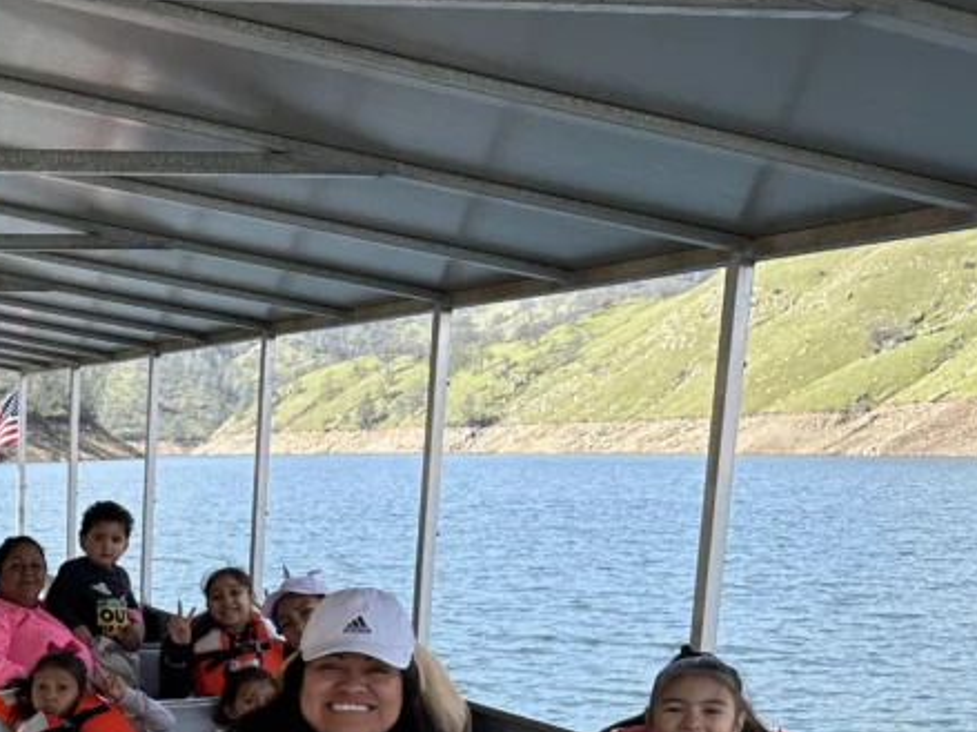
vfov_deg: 24.4
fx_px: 1580
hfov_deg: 30.2
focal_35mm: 56
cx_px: -138
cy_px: 803
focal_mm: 6.86
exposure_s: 1/1171
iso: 80
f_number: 1.78
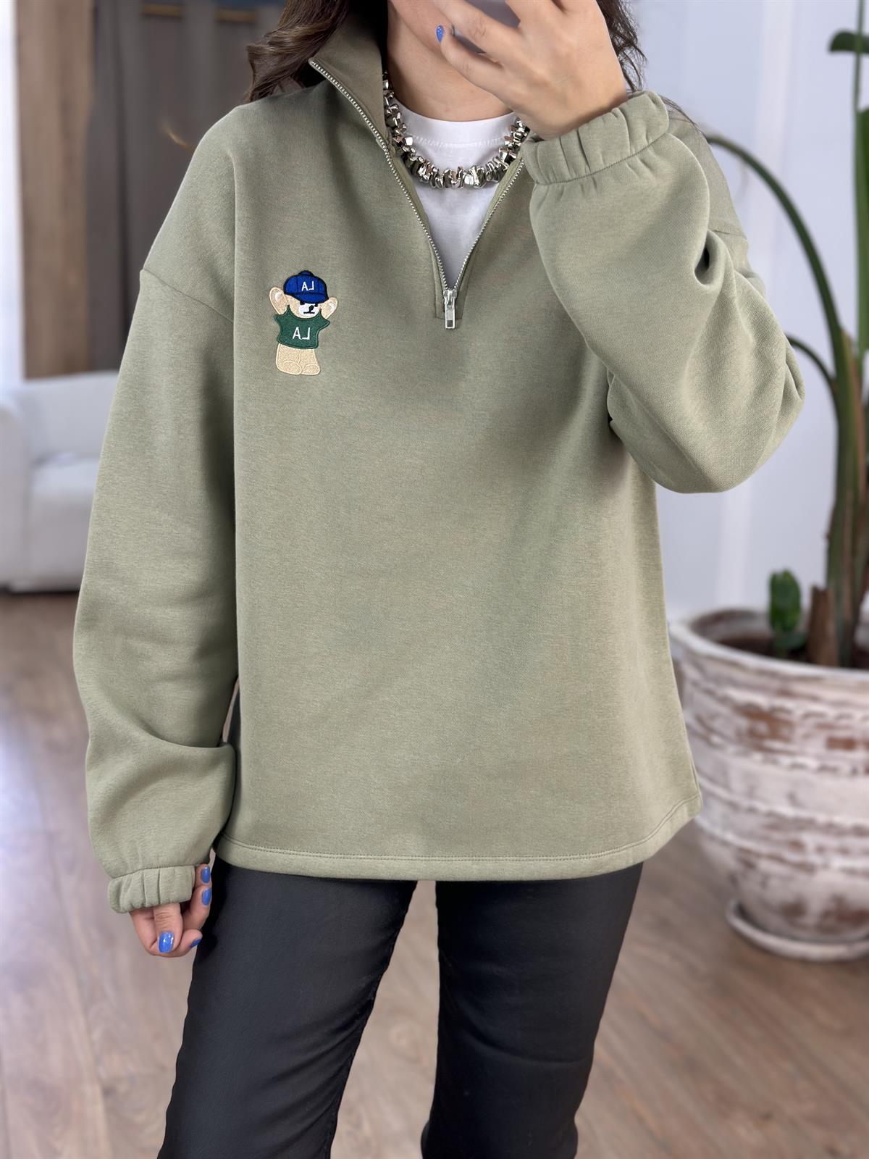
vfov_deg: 39.7
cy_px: 580
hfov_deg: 30.3
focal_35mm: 48
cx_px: 434
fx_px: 1607
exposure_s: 1/141
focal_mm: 6.86
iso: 80
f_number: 1.78
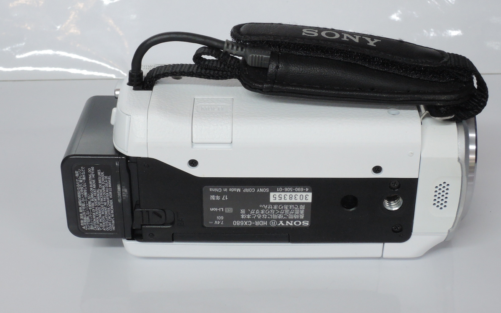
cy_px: 130
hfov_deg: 32.0
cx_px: 249
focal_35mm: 64
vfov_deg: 20.3
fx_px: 874
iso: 800
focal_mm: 12.8
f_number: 7.3
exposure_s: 1/30
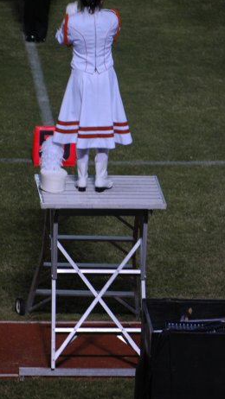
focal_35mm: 408
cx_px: 115
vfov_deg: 5.3
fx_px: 4326
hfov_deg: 3.0
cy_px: 157
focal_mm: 200
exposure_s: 1/60
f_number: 2.8
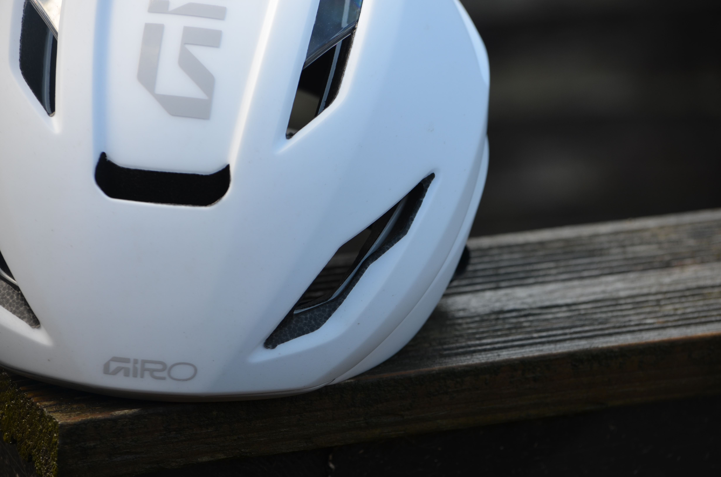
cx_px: 360
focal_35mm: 180
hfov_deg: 11.4
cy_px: 238
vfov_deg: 7.6
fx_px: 3598
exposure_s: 1/160
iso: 200
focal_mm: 120
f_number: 6.3
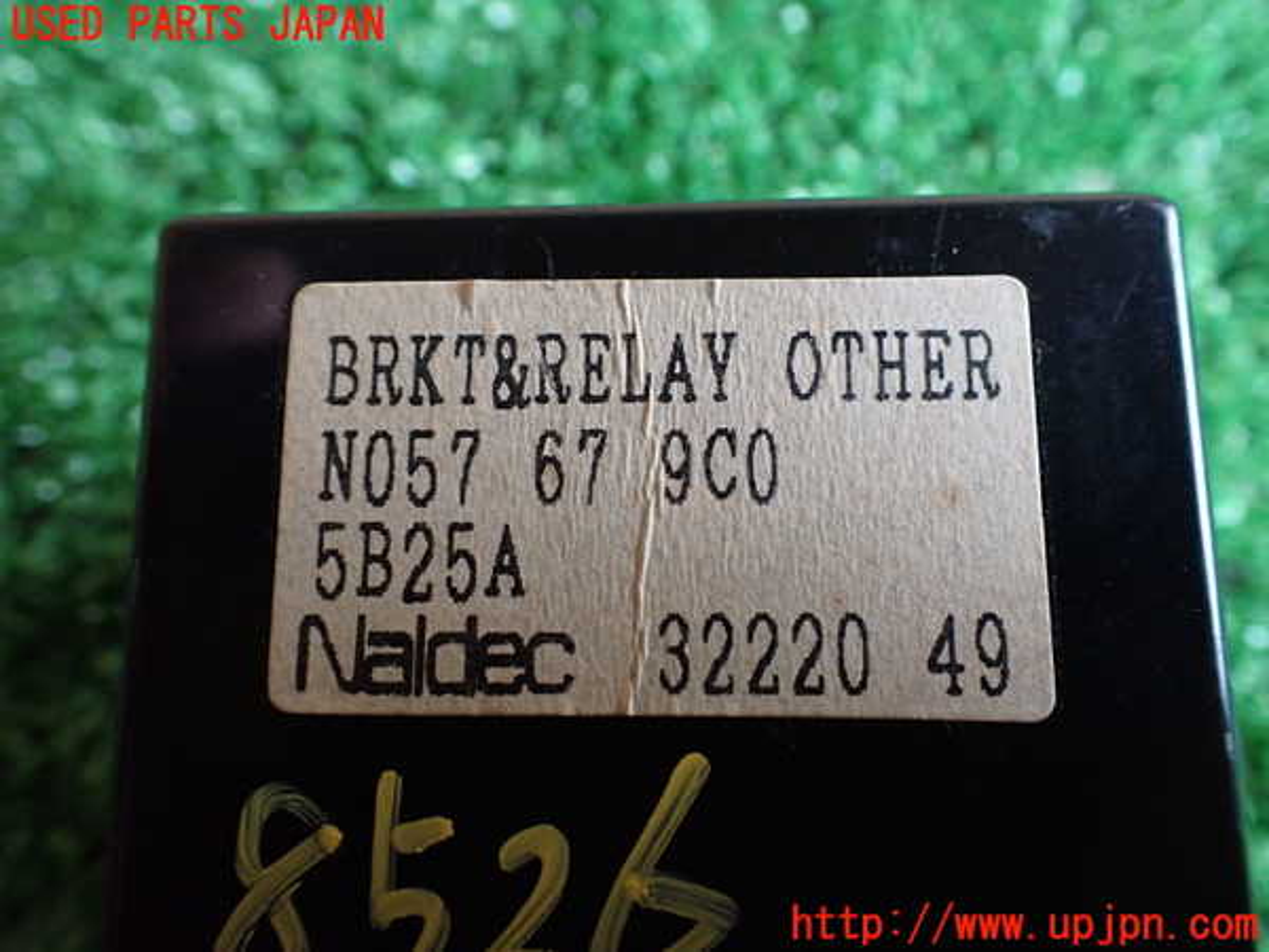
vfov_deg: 46.8
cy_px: 476
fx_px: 1100
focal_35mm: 30
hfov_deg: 60.0
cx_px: 634
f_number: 2.3
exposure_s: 1/60
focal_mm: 5.4
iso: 800
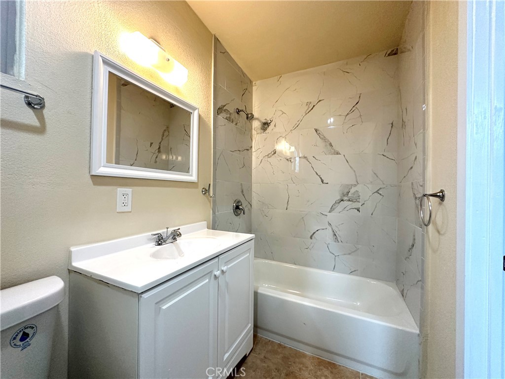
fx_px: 204
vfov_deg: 85.7
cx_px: 252
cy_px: 190
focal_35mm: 14
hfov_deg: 102.1
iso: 250
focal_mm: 2.22
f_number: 2.2
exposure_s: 1/120
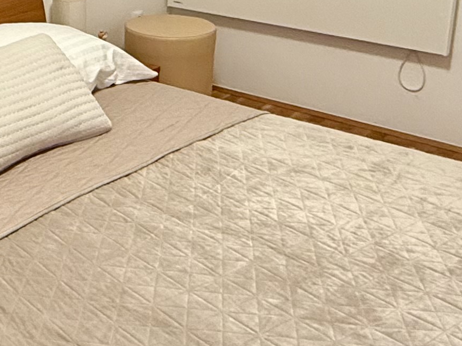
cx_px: 45
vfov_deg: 22.1
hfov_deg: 28.6
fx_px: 868
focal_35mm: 65
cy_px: 40
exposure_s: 1/50
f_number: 2.2
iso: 200
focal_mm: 2.22
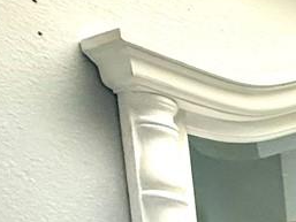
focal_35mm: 87
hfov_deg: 14.4
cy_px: 491
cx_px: 721
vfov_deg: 13.5
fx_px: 744
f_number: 2.2
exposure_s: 1/120
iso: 200
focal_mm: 2.22
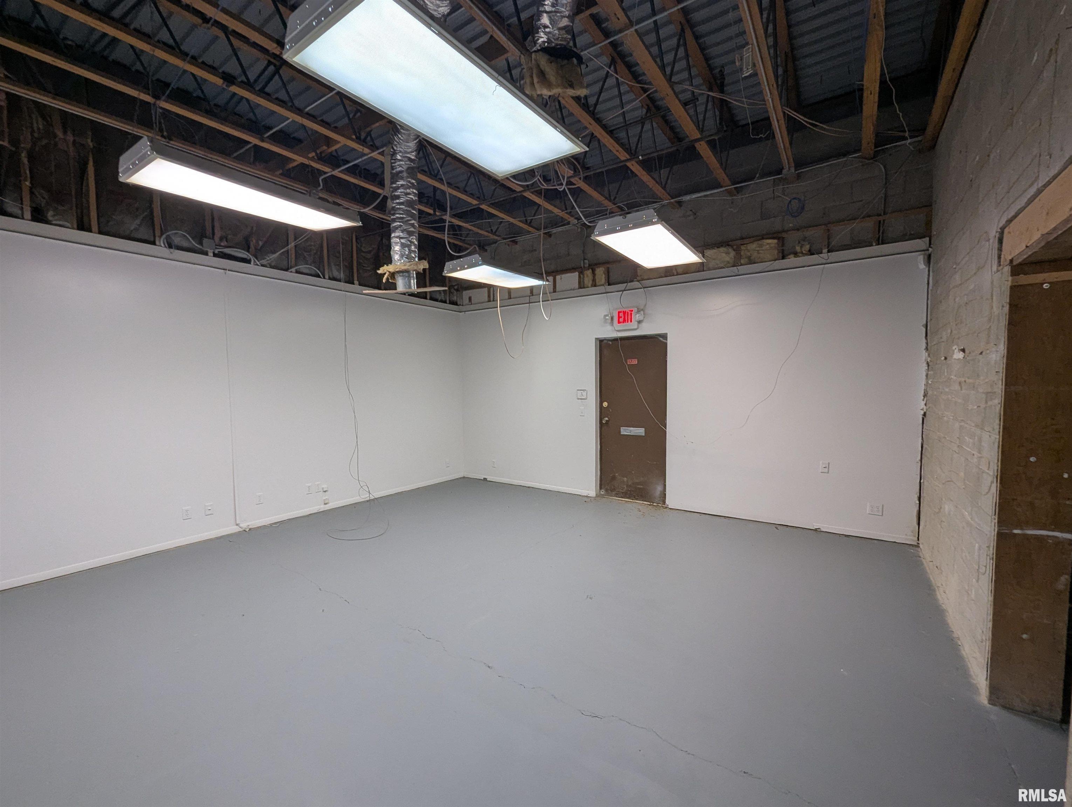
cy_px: 404
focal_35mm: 13
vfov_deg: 90.1
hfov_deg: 106.1
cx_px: 536
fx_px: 403
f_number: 2.2
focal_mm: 1.95
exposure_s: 1/60
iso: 47
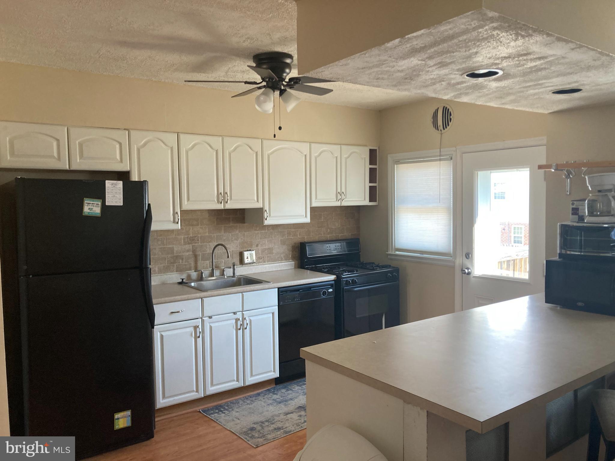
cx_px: 308
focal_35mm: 28
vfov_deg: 49.7
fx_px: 497
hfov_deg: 63.4
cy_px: 230
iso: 80
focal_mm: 3.99
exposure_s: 1/60
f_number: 1.8
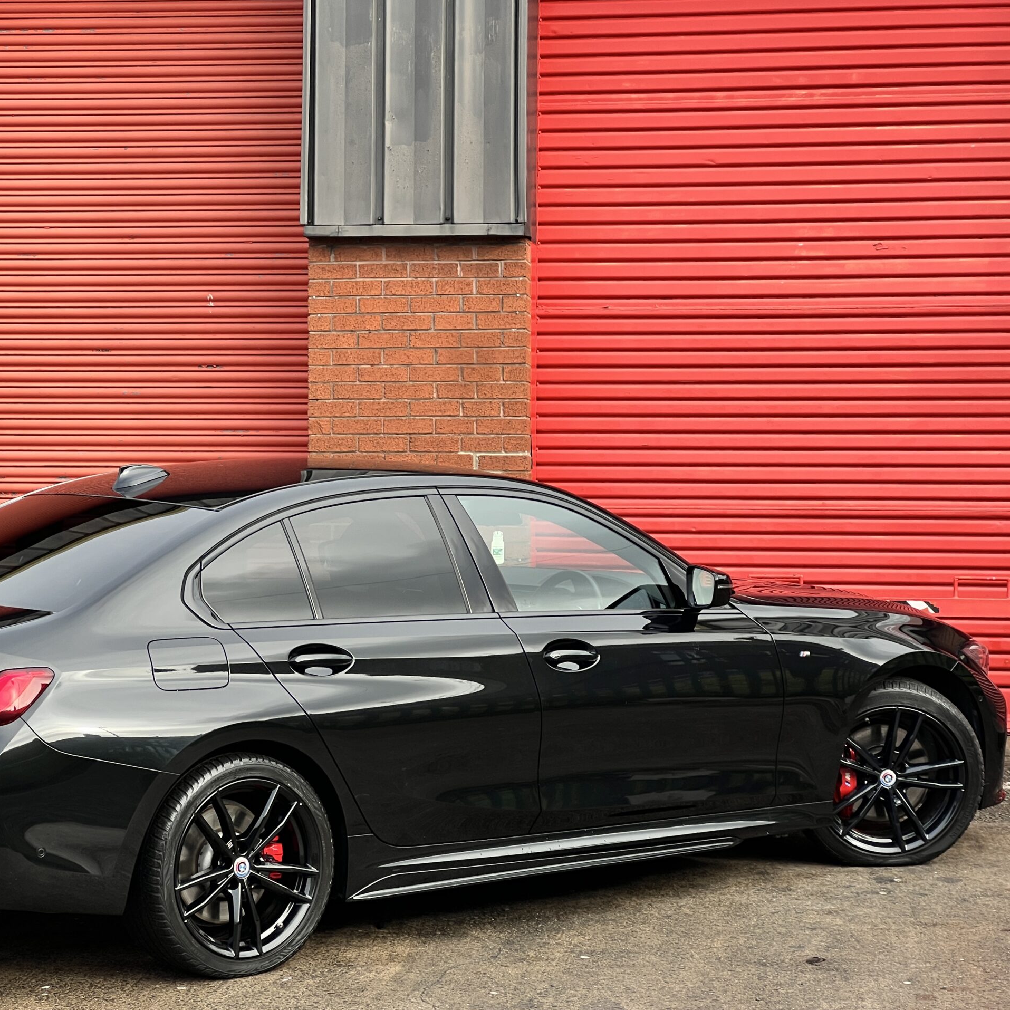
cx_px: 360
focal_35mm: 91
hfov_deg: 19.0
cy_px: 505
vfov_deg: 19.1
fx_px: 3004
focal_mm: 9
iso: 32
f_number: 2.8
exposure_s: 1/179
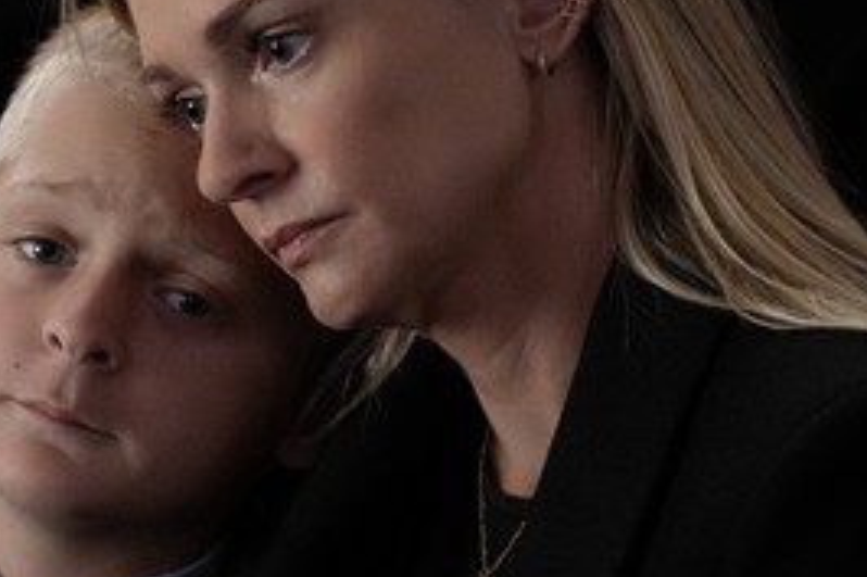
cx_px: -130
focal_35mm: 602
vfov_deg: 2.3
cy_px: 380
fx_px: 14489
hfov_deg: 3.4
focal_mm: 200
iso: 12800
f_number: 4.5
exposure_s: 1/160
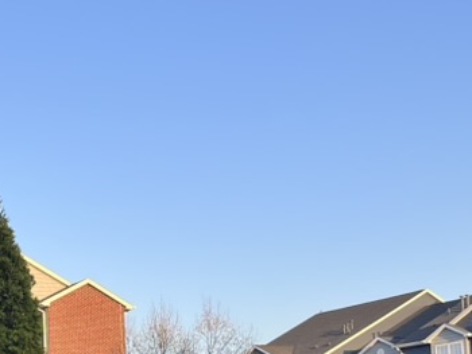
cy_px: 377
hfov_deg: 24.5
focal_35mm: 76
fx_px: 1037
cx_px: 4
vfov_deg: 18.7
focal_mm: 5.1
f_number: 1.6
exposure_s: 1/891
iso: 50
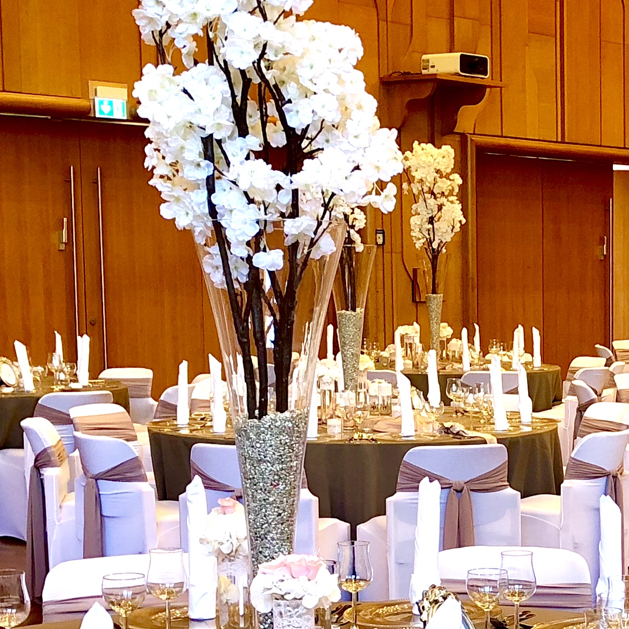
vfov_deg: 19.5
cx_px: 711
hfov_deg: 18.9
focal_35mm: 88
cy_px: 525
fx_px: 1809
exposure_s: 1/25
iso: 32
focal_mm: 3.99
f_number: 1.8
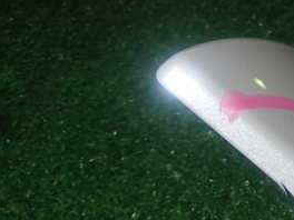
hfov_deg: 17.8
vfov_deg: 13.7
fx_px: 909
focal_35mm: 107
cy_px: 187
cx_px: 315
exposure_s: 1/50
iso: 200
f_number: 9
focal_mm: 8.4
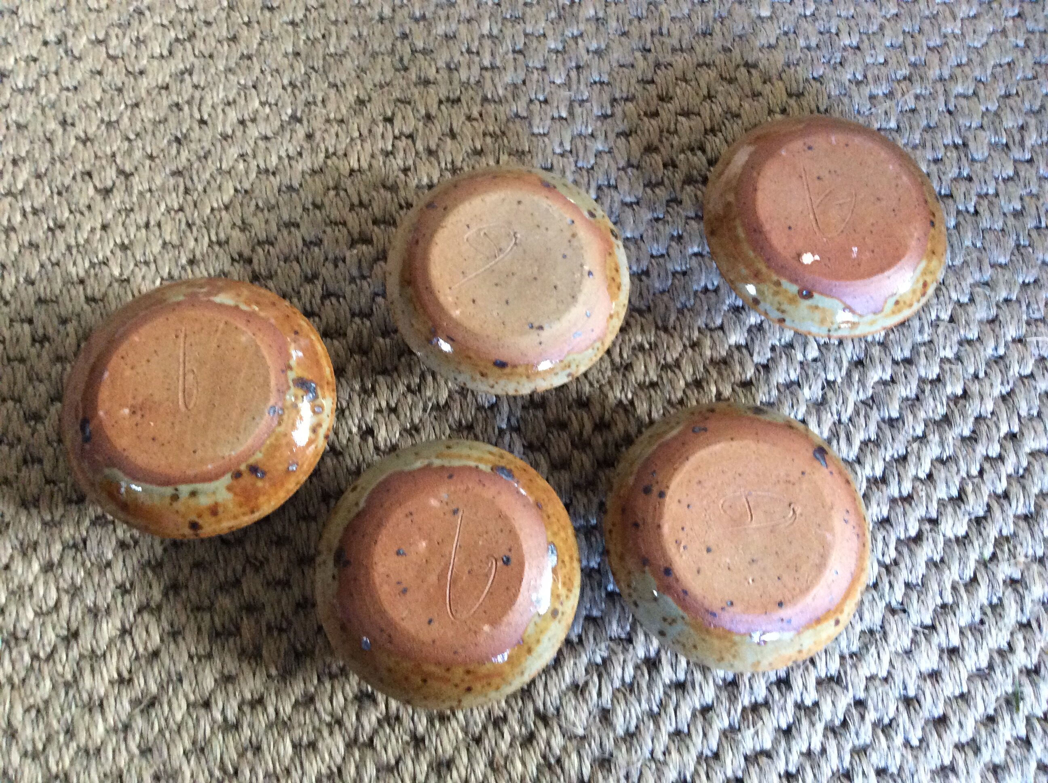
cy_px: 392
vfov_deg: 44.1
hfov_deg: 56.9
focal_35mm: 32
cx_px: 524
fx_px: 967
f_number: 2.4
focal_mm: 3.3
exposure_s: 1/17
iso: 250
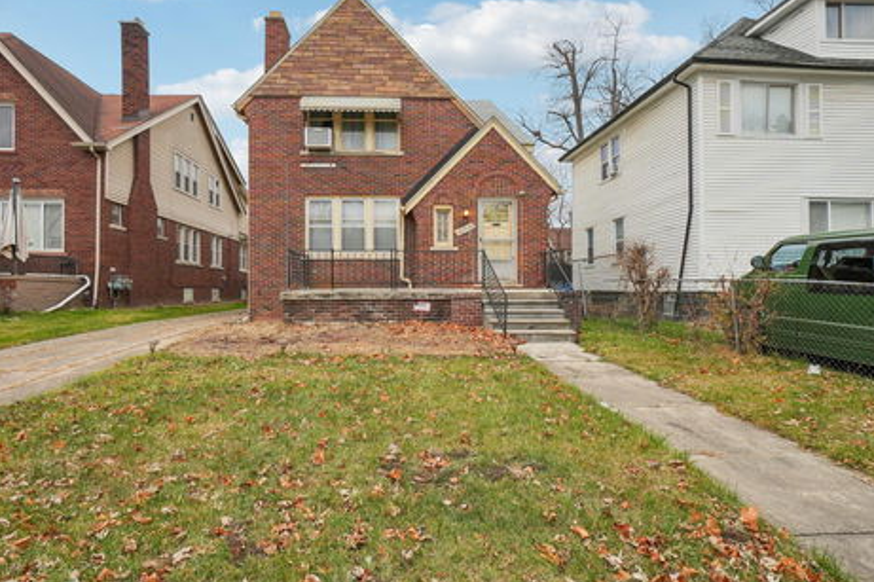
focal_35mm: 20
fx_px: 485
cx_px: 406
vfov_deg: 61.9
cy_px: 285
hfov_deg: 83.9
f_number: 8
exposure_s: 1/30
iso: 160
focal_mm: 12
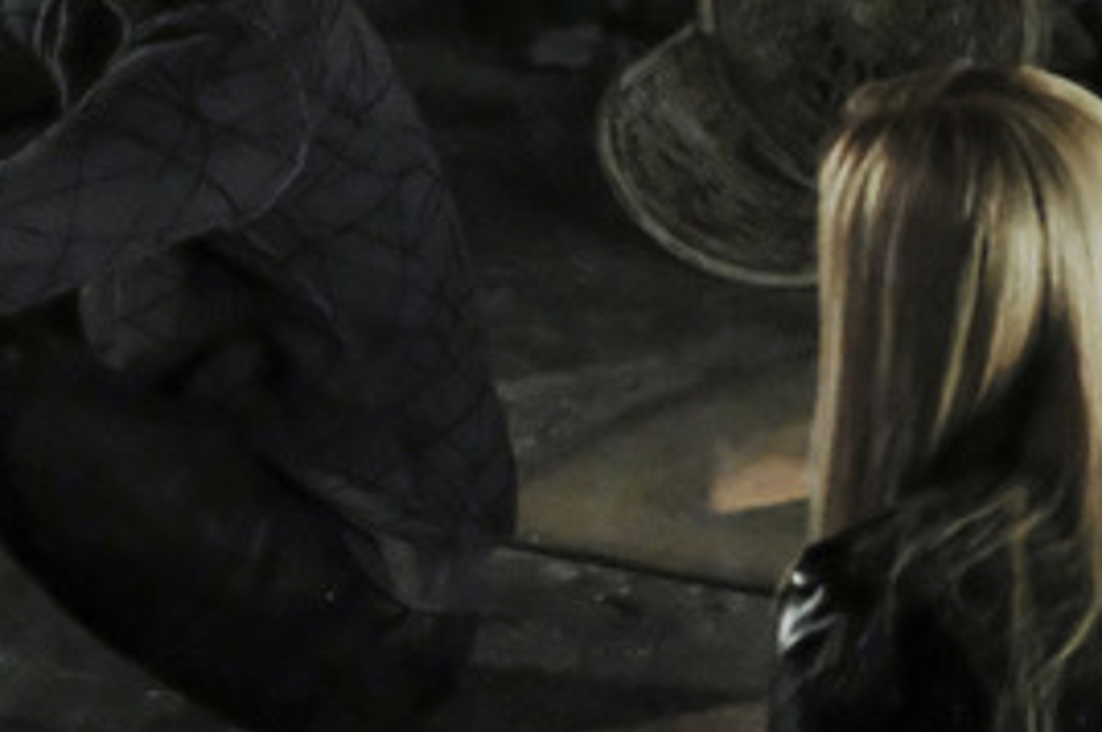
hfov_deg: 9.9
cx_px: 366
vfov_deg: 6.6
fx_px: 6329
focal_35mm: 207
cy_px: 568
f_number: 3.2
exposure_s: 1/80
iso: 12800
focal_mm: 47
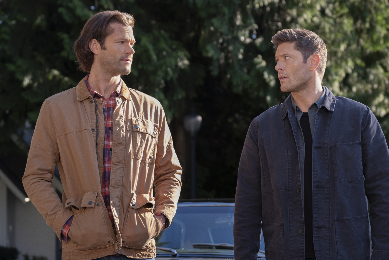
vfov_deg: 14.4
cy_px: 130
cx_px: 194
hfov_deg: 21.5
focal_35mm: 95
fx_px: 1026
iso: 200
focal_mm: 63.4
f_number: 4
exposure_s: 1/125
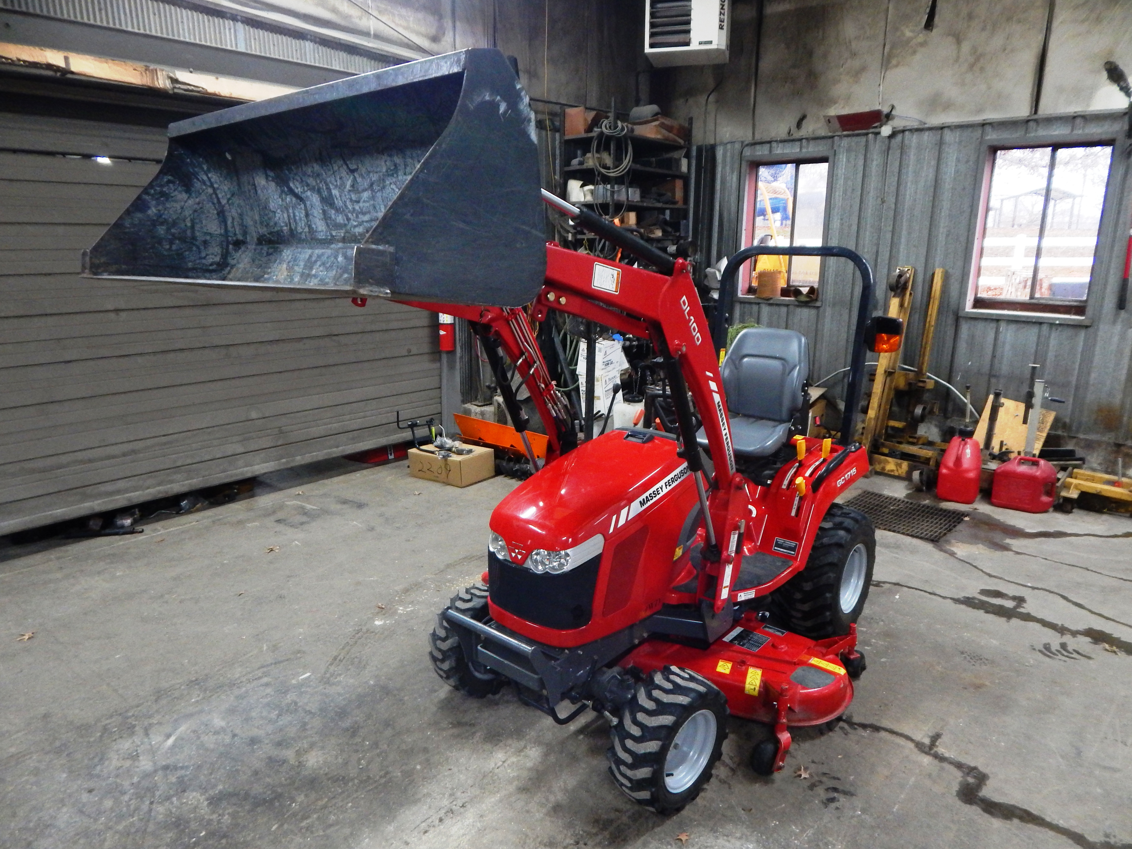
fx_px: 719
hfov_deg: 76.4
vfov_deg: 61.1
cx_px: 566
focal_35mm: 22
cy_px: 424
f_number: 3
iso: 400
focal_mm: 4
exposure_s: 1/20
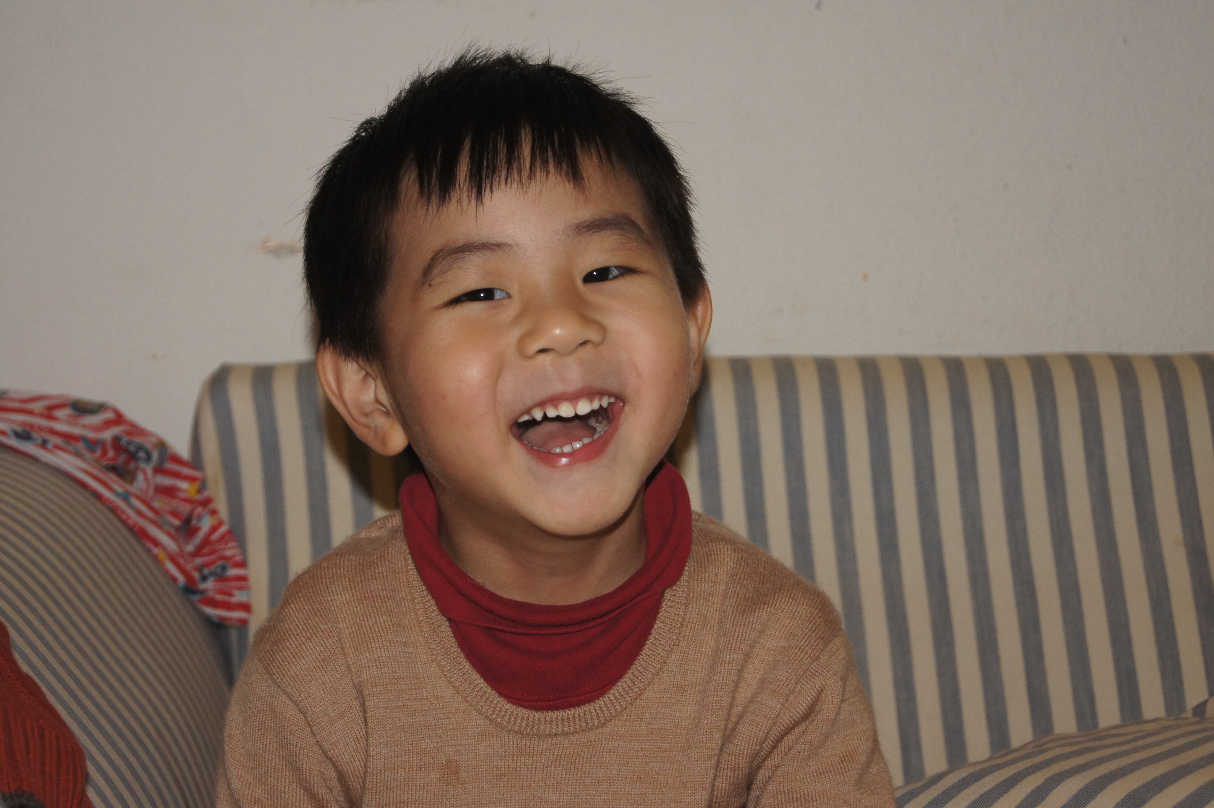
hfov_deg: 24.6
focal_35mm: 82
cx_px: 607
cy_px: 404
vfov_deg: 16.5
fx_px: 2780
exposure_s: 1/100
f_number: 5.6
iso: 800
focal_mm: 55
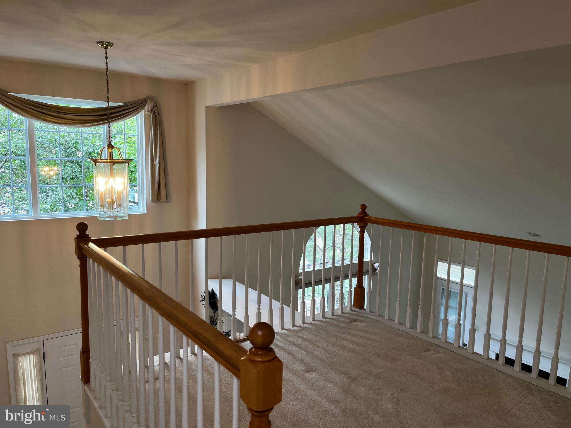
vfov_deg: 53.1
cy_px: 214
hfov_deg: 67.3
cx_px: 286
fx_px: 429
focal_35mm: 26
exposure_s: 1/60
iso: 80
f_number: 1.6
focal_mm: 5.1
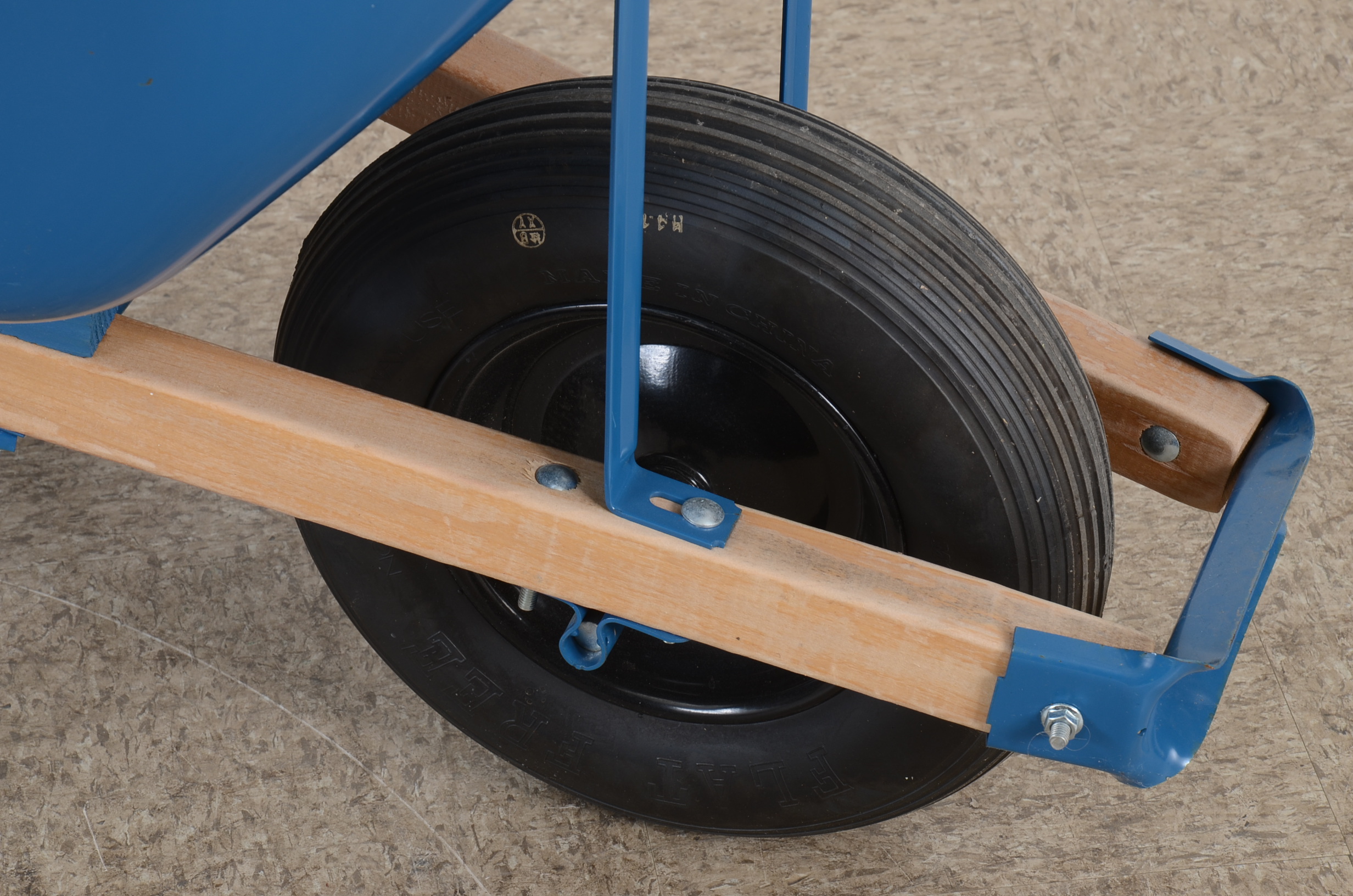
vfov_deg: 9.9
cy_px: 448
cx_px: 676
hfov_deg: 14.9
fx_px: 5176
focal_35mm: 138
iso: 125
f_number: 13
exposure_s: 1/125
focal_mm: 92
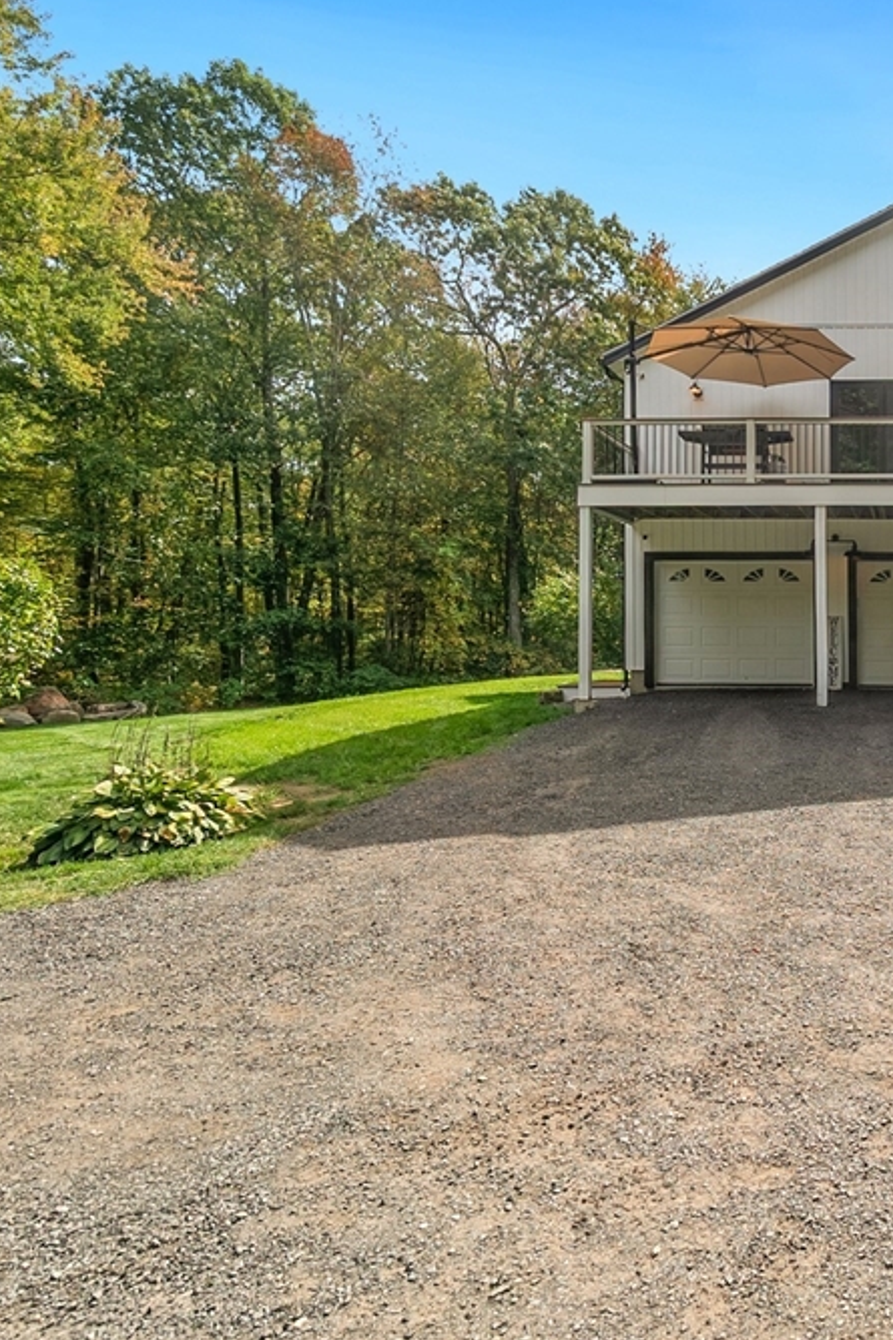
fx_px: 856
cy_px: 659
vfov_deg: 76.1
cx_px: 897
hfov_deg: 46.1
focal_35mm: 23
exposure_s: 1/800
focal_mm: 10
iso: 160
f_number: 8
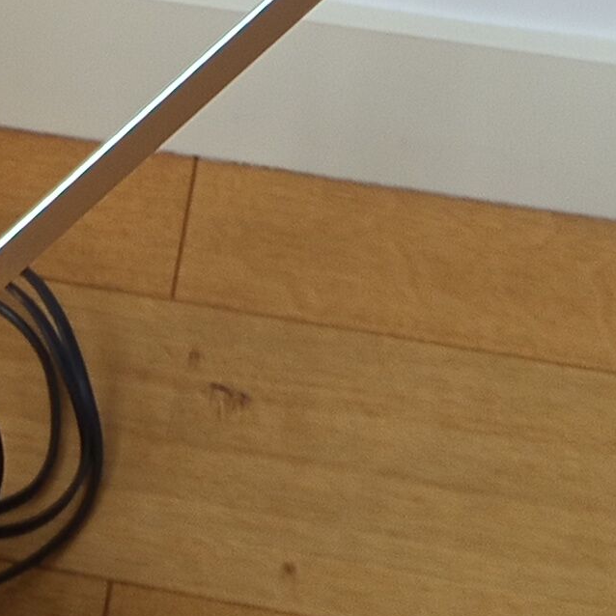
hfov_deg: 12.8
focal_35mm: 133
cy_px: -498
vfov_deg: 12.1
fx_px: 2678
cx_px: -105
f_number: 1.7
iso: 294
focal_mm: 5.24
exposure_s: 1/50
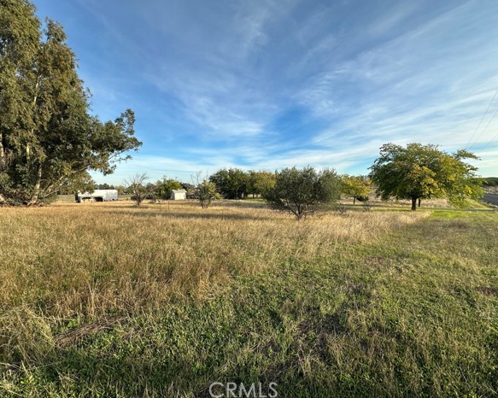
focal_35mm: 15
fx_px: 221
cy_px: 197
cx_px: 253
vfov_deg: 84.0
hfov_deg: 96.8
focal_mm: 2.22
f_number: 2.2
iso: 50
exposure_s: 1/988
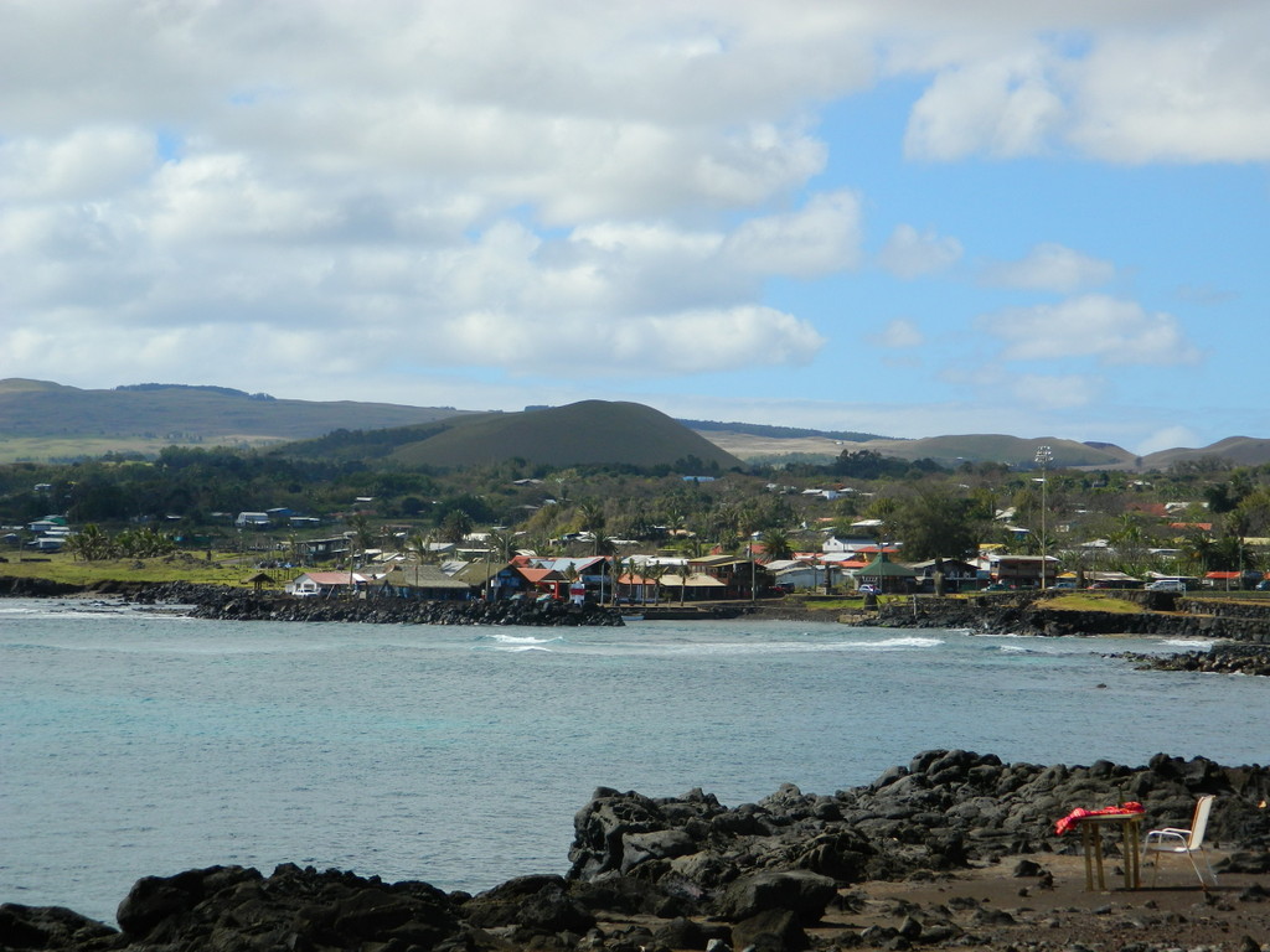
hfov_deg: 23.3
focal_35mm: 84
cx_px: 635
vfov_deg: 17.6
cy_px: 476
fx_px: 3082
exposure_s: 1/800
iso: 80
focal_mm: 15.1
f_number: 4.2
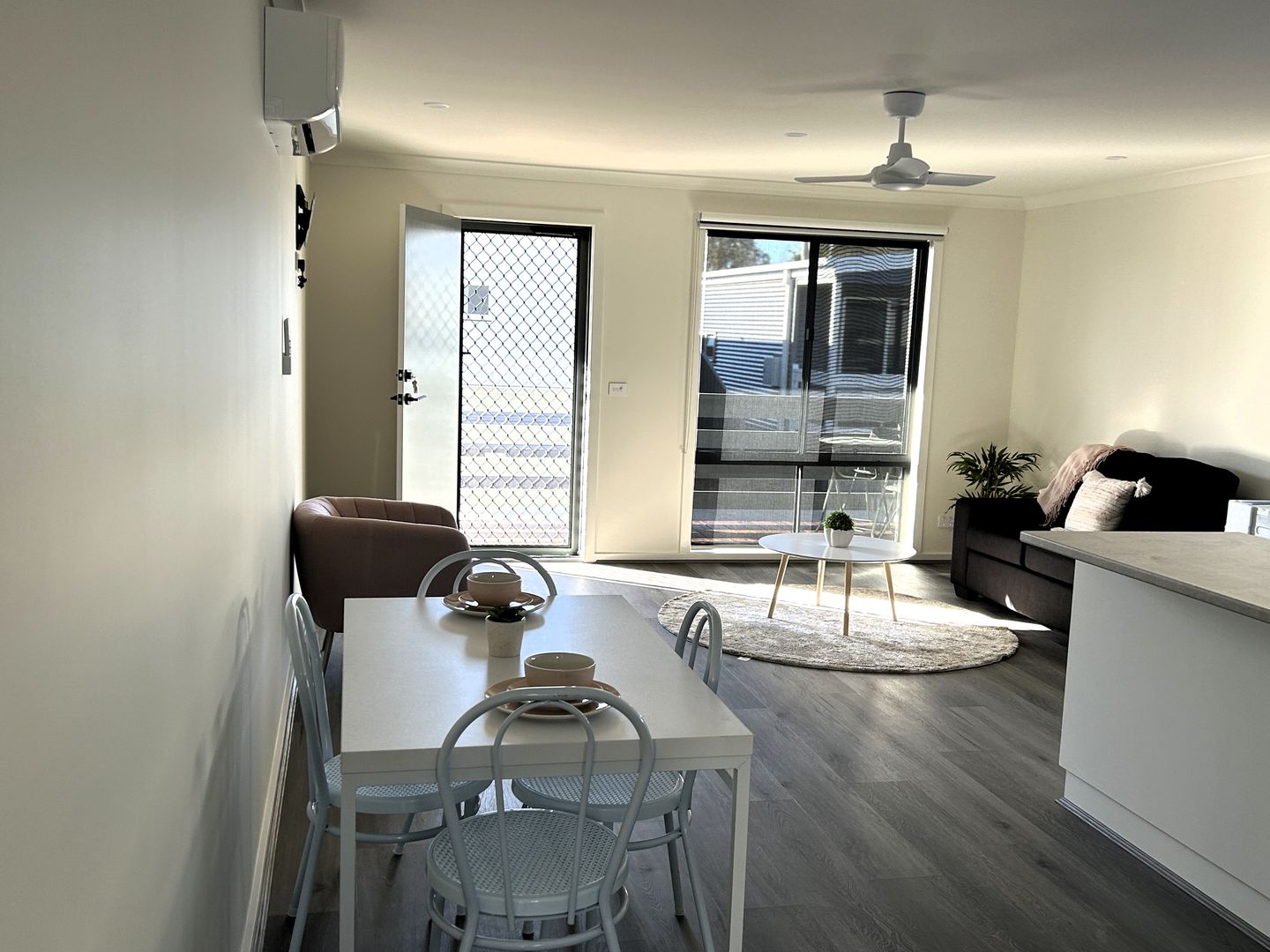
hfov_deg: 54.0
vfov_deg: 41.8
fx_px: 1247
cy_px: 476
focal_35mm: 34
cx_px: 635
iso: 64
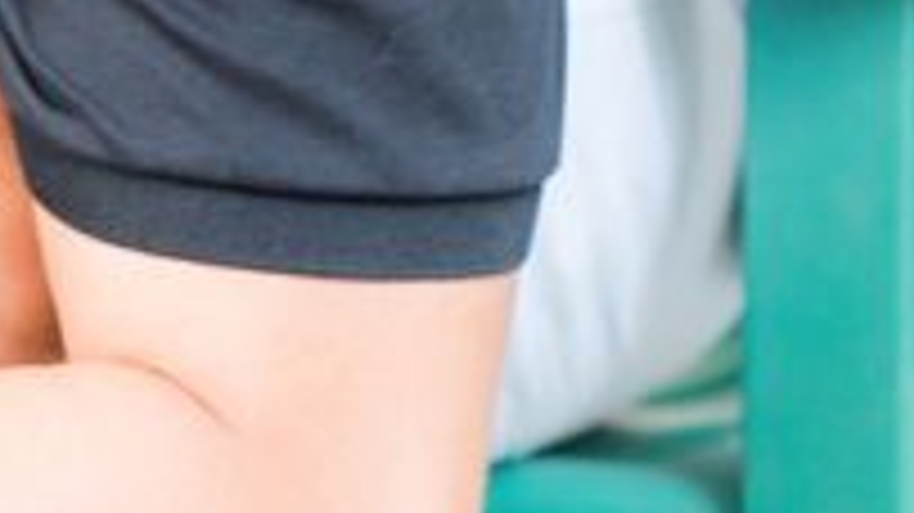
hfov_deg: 4.7
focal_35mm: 449
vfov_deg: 2.7
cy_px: -626
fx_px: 10878
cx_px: -792
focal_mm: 85
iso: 500
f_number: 2.2
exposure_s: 1/125
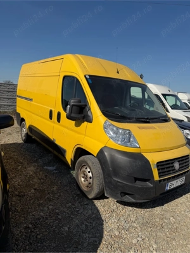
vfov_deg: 71.6
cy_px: 126
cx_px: 95
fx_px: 176
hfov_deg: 56.8
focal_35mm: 24
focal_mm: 6.76
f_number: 1.78
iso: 80
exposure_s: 1/9091
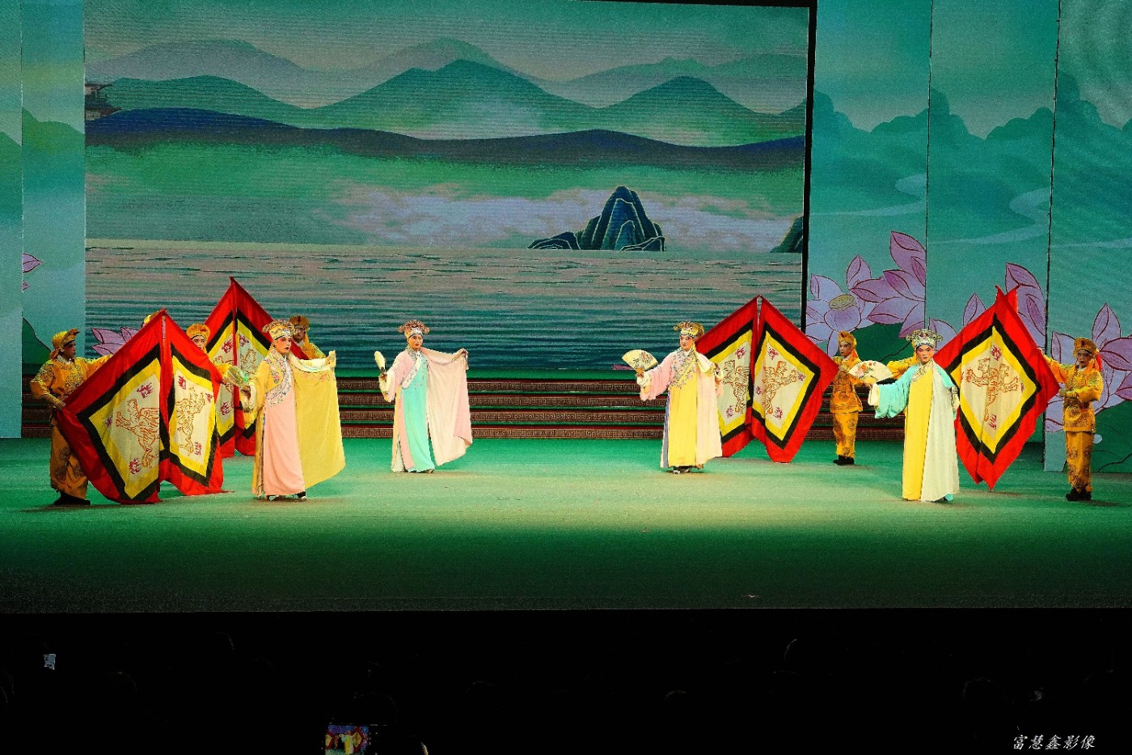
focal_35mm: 59
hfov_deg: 33.9
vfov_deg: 23.0
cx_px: 566
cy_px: 378
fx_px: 1855
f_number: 10
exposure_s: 1/200
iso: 1600
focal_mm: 59
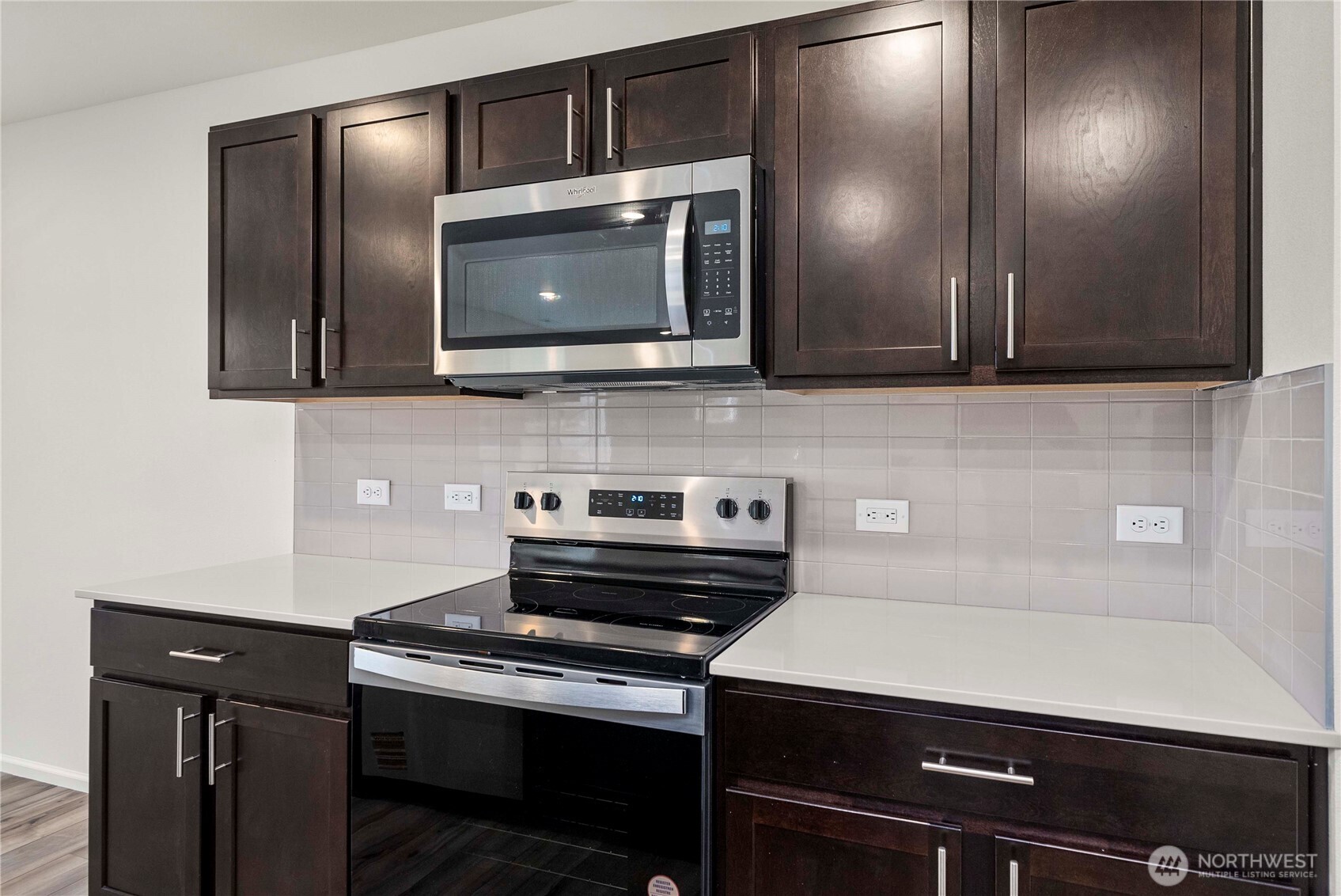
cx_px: 670
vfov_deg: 62.0
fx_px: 745
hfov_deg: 83.9
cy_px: 448
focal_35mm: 20
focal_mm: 20
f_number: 7.1
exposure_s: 1/60
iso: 400
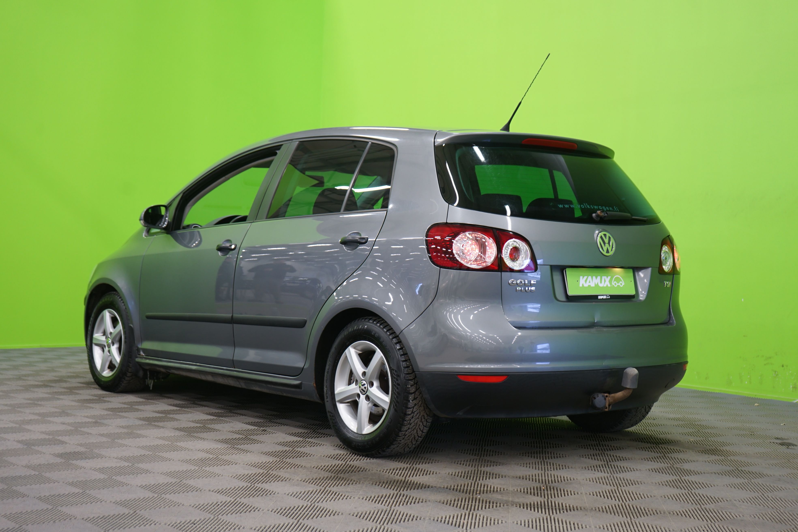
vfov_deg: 26.0
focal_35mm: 52
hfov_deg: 38.2
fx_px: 1153
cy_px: 266
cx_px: 399
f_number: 4.5
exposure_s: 1/6
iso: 400
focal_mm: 52
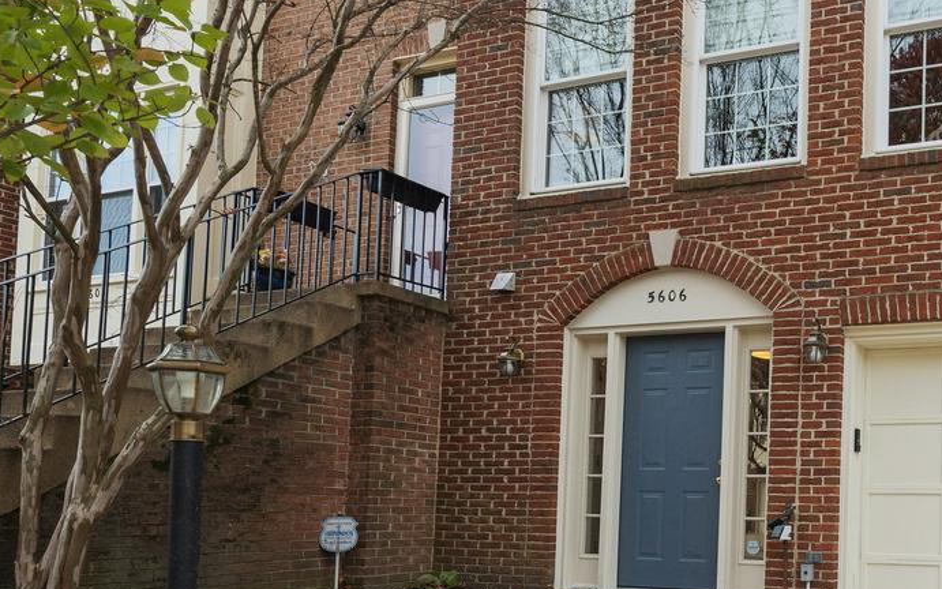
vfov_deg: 35.2
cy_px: 62
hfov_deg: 54.5
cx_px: 687
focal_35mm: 34
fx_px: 873
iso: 1250
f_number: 8
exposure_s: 1/800
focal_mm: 16
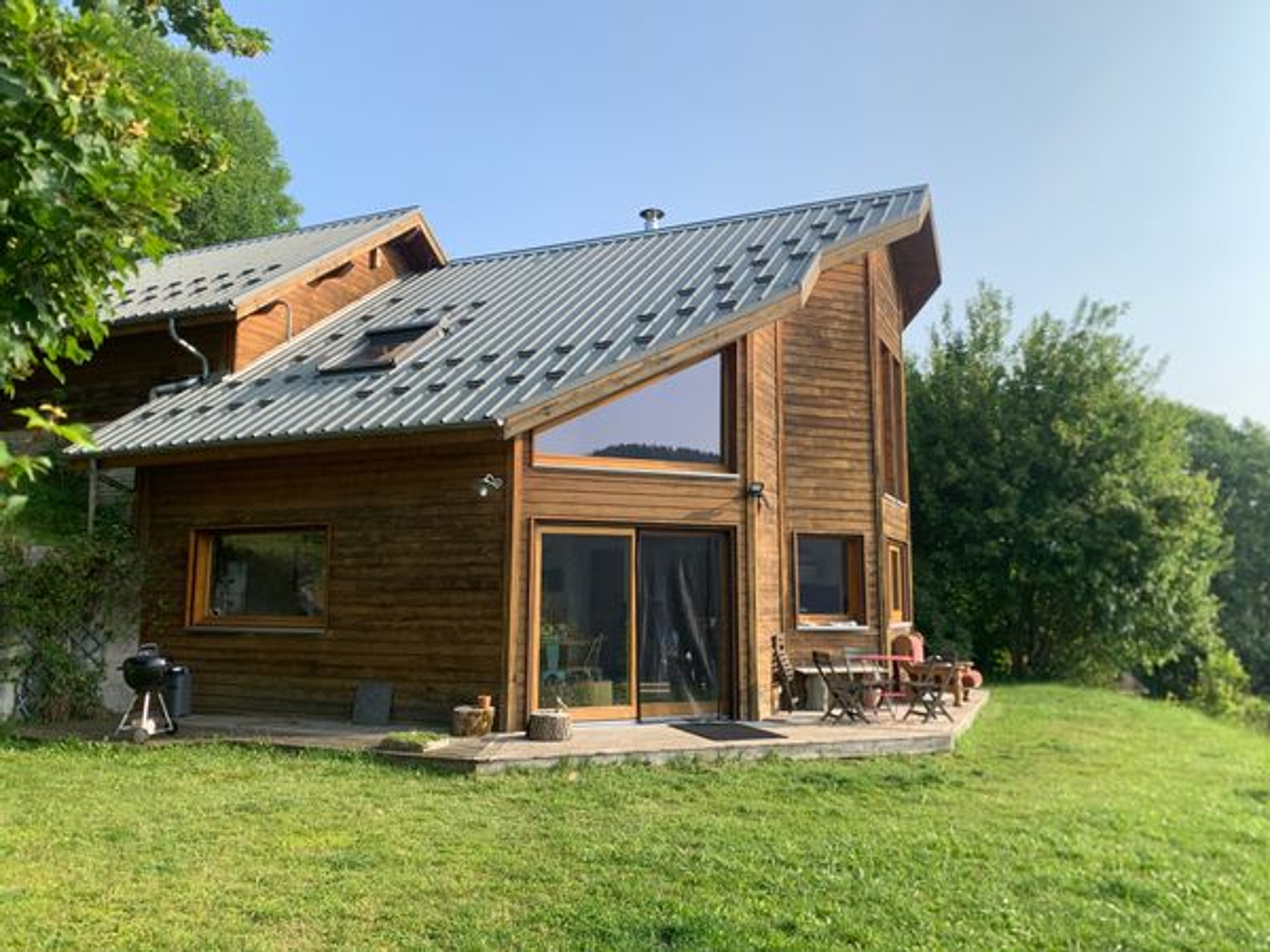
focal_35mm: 26
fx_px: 954
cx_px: 635
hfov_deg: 67.3
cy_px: 476
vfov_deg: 53.1
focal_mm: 4.25
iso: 25
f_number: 1.8
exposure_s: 1/1266
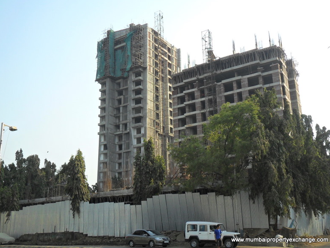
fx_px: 362
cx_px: 167
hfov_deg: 49.0
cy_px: 123
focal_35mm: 38
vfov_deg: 37.7
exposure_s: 1/500
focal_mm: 6.6
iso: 100
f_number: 4
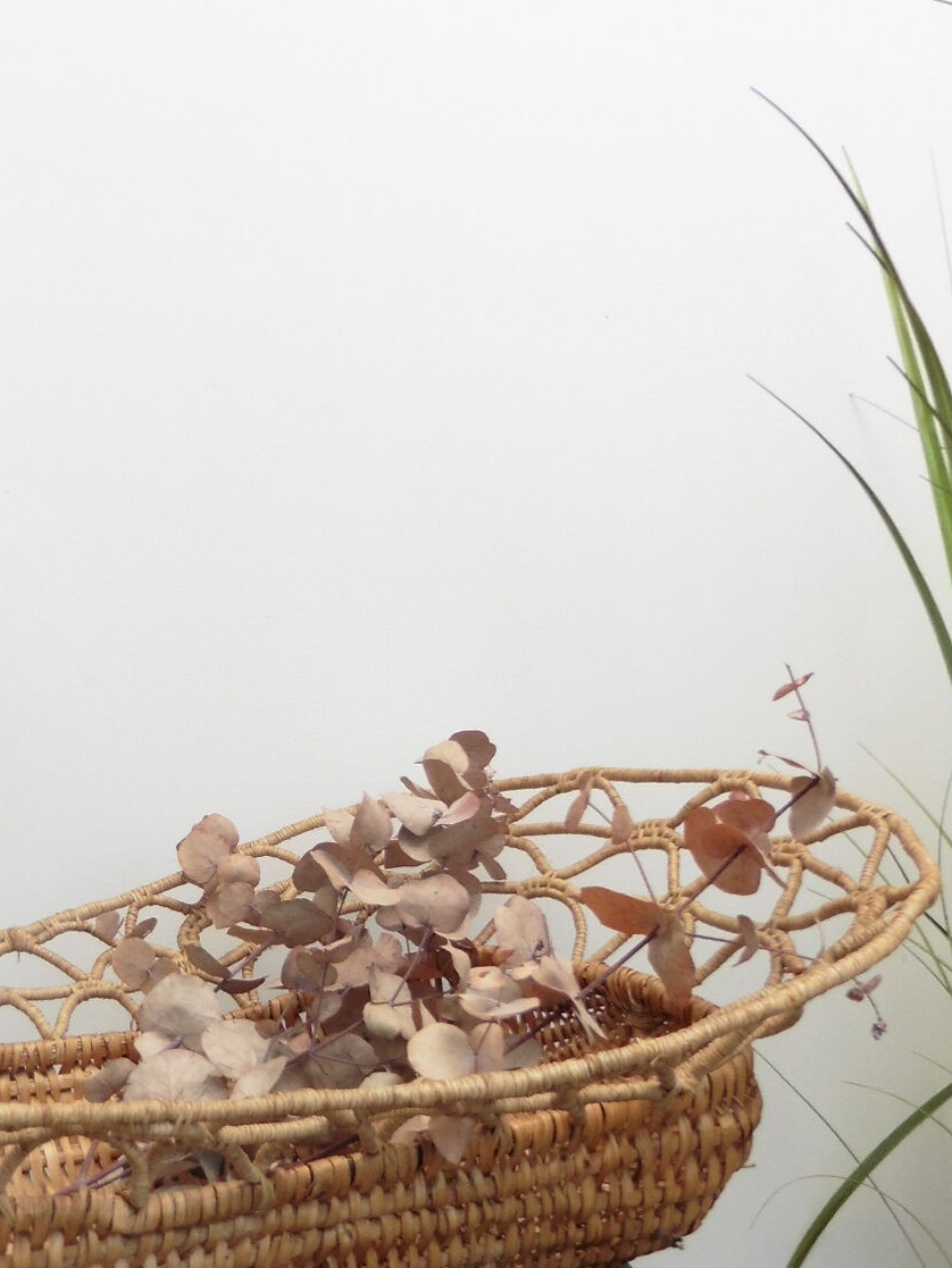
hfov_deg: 32.4
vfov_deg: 42.5
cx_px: 267
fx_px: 1613
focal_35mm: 44
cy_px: 826
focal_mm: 4.3
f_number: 3.3
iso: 160
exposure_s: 1/60
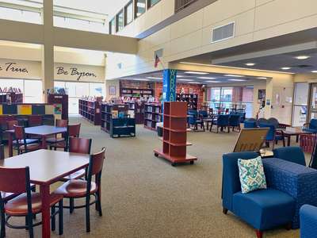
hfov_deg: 67.3
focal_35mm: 26
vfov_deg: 53.1
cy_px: 119
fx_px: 238
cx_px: 158
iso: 100
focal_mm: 4.25
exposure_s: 1/110
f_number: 1.8
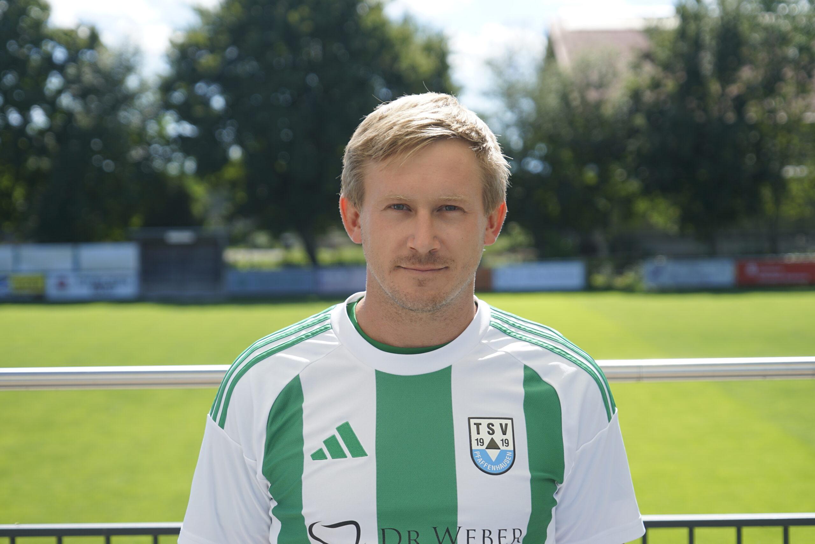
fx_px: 2173
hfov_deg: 21.2
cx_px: 408
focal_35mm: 96
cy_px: 272
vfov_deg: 14.3
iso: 100
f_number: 5.6
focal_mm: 96
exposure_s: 1/160
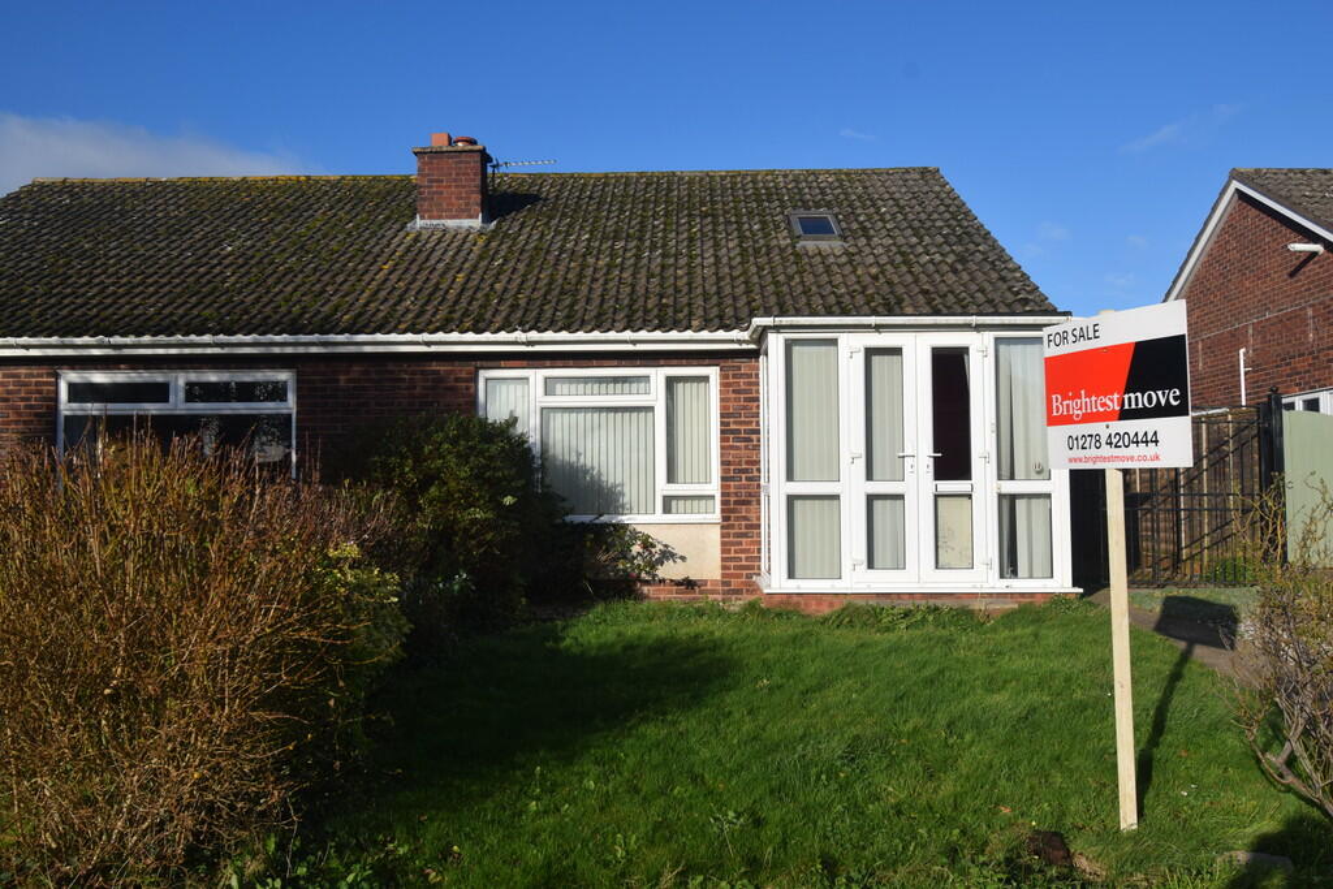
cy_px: 444
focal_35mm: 30
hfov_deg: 61.9
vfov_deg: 43.6
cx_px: 666
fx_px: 1111
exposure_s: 1/400
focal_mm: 20
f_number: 10
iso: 200
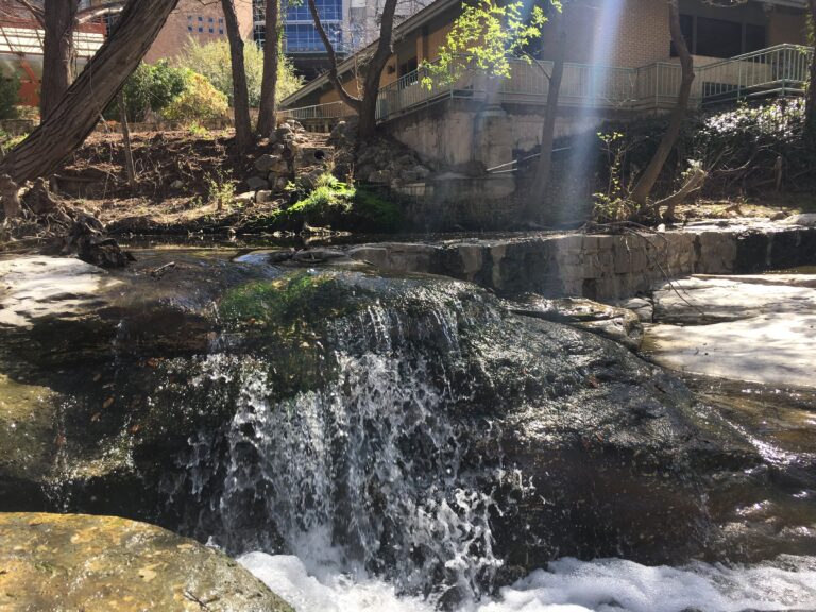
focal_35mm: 29
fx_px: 684
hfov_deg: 61.7
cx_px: 408
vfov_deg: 48.2
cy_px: 306
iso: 25
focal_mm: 4.15
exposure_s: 1/394
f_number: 2.2
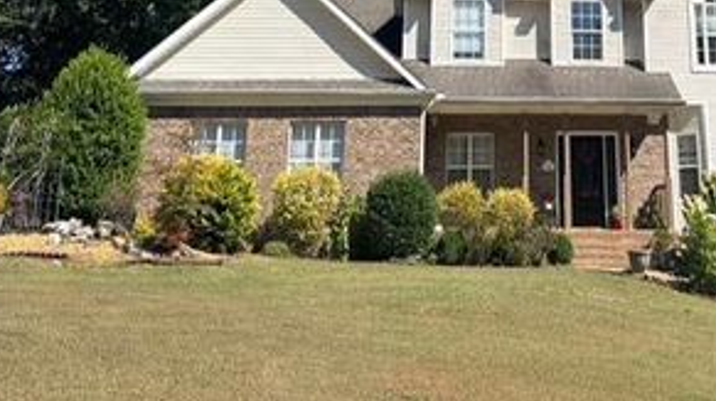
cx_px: 539
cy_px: -53
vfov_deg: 24.5
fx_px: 853
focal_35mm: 45
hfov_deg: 44.0
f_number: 1.78
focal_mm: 6.76
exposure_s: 1/3597
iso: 80
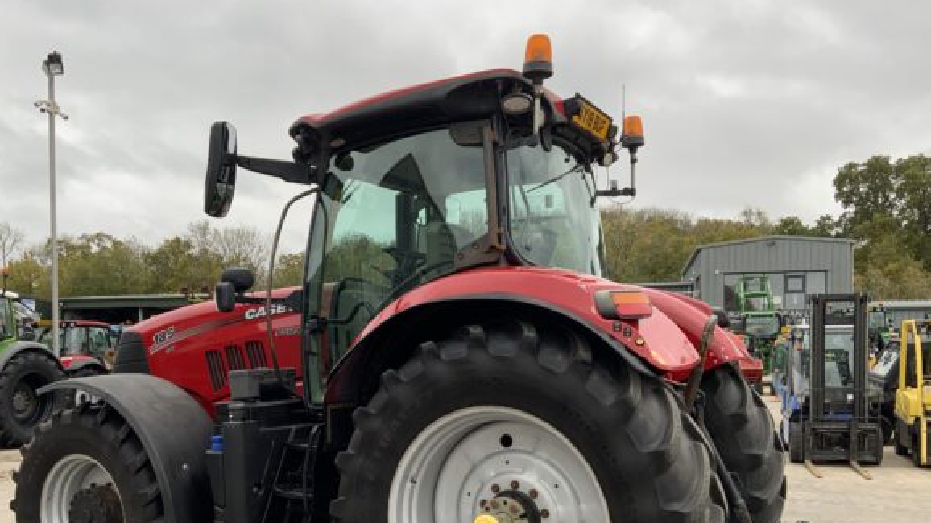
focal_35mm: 35
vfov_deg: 33.2
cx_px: 419
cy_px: 377
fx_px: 864
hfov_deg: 56.5
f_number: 1.8
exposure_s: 1/122
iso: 20
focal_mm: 3
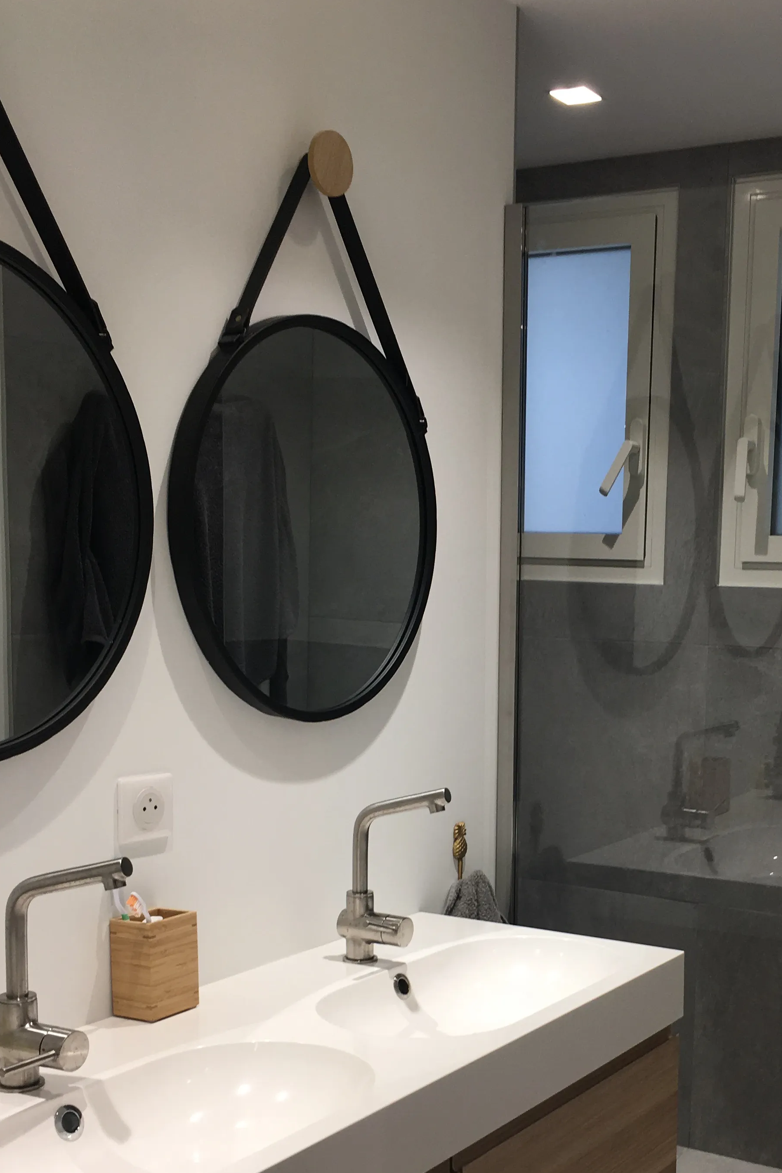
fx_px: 1466
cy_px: 804
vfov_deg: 42.9
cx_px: 543
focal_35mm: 45
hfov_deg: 29.6
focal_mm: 4.15
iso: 25
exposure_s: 1/50
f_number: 2.2
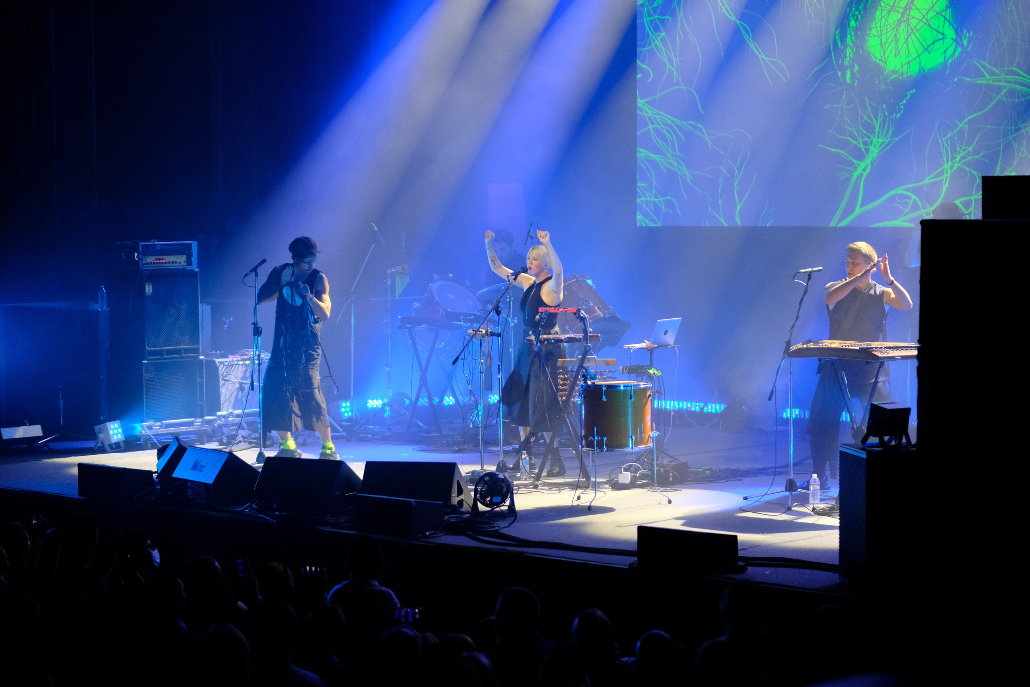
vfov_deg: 16.3
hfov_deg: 24.2
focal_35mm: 84
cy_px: 344
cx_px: 515
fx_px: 2403
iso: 1600
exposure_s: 1/800
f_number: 1.4
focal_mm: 56
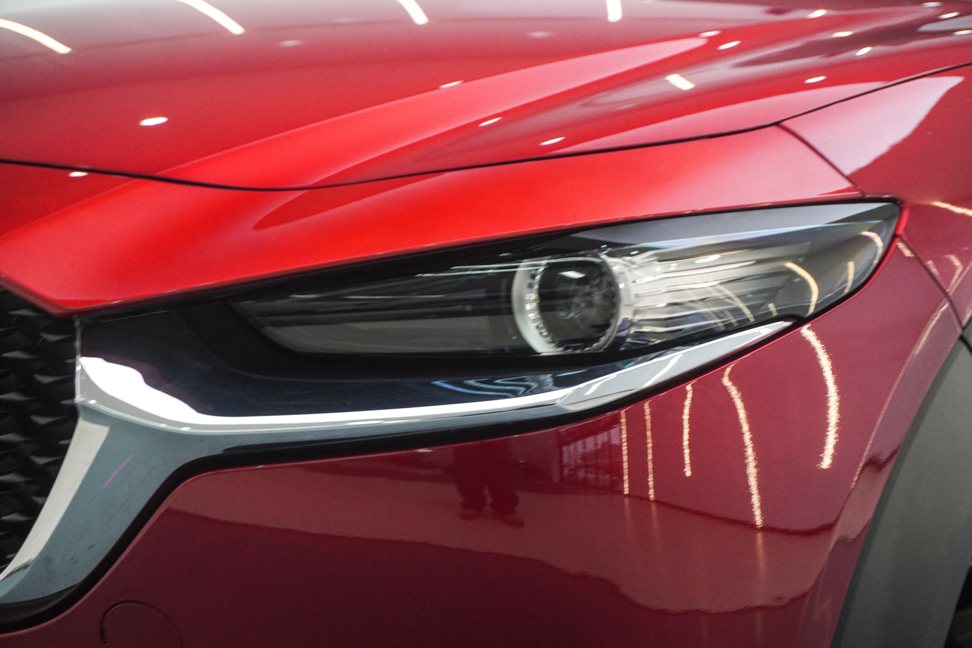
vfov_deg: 18.2
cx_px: 486
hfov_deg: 27.0
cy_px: 324
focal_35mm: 75
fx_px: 2025
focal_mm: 50
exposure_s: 1/80
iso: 1600
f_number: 6.3
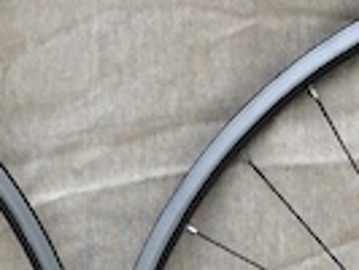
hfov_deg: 10.3
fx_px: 1993
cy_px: 678
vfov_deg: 7.2
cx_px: 105
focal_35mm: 192
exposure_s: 1/134
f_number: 2.4
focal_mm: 3.3
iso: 32
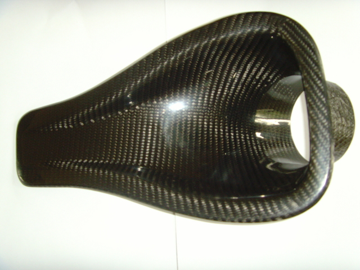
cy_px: 135
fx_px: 406
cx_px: 180
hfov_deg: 47.9
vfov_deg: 36.8
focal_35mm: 39
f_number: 3.5
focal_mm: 6.6
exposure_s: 1/45
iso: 200
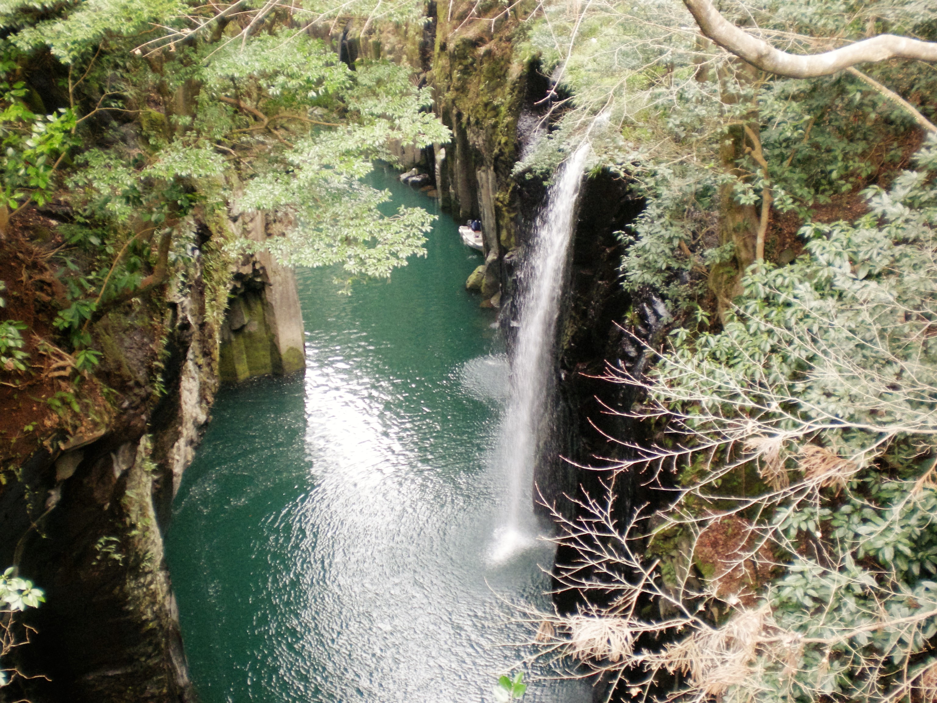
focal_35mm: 38
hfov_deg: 49.0
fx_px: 1029
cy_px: 352
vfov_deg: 37.7
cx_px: 468
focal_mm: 6.3
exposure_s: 1/50
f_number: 3.1
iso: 200
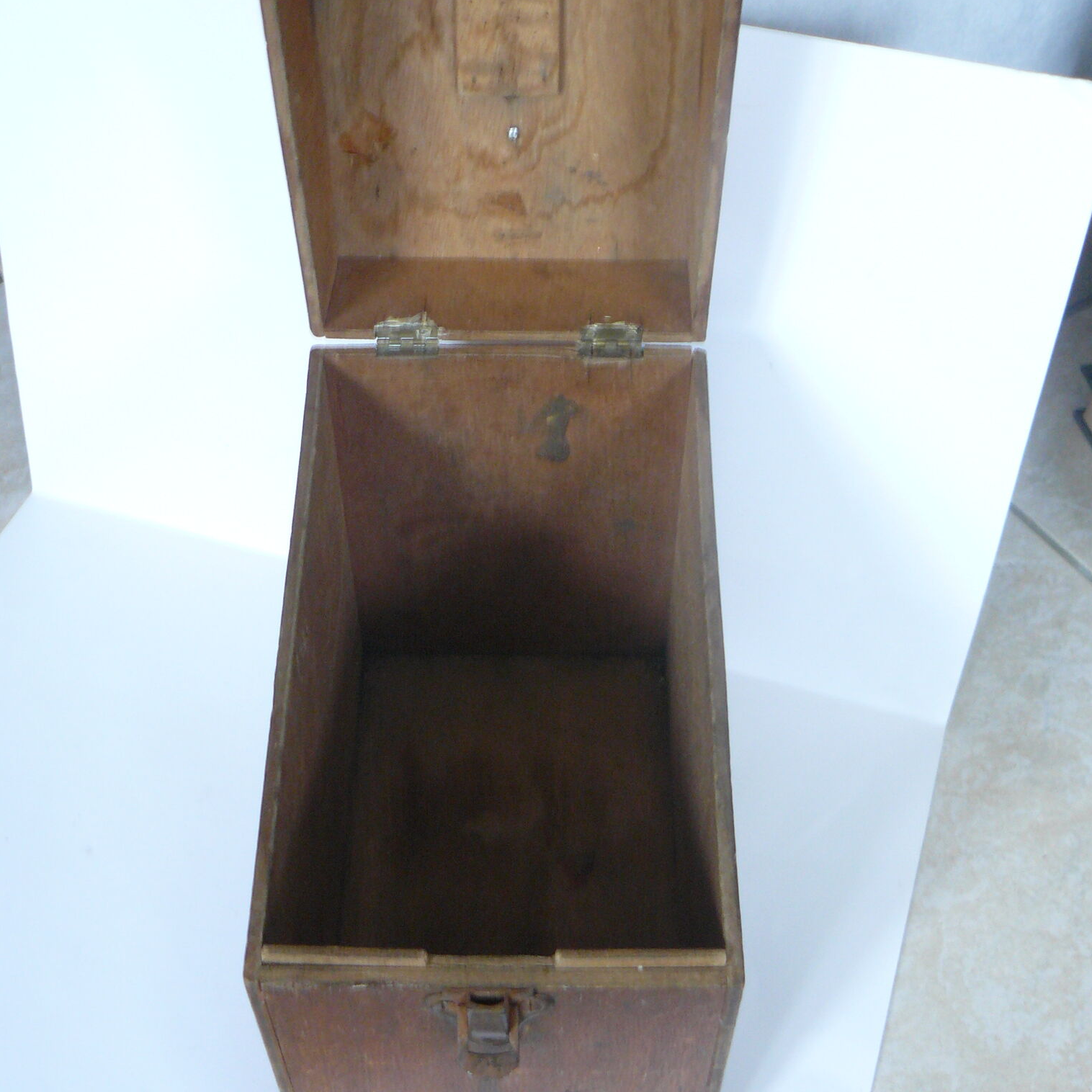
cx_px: 552
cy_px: 481
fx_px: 1535
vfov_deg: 39.1
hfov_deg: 39.2
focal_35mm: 43
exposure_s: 1/6
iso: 200
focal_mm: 6
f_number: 2.8
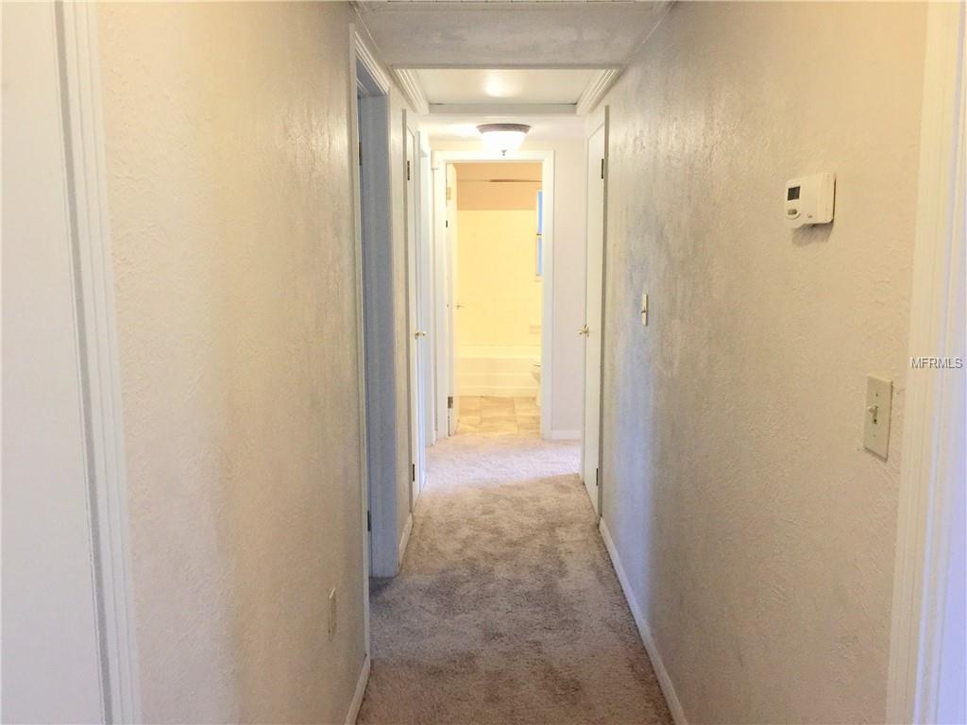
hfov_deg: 61.7
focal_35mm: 29
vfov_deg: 48.2
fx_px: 810
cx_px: 484
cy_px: 362
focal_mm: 4.15
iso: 80
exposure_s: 1/15
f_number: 2.2
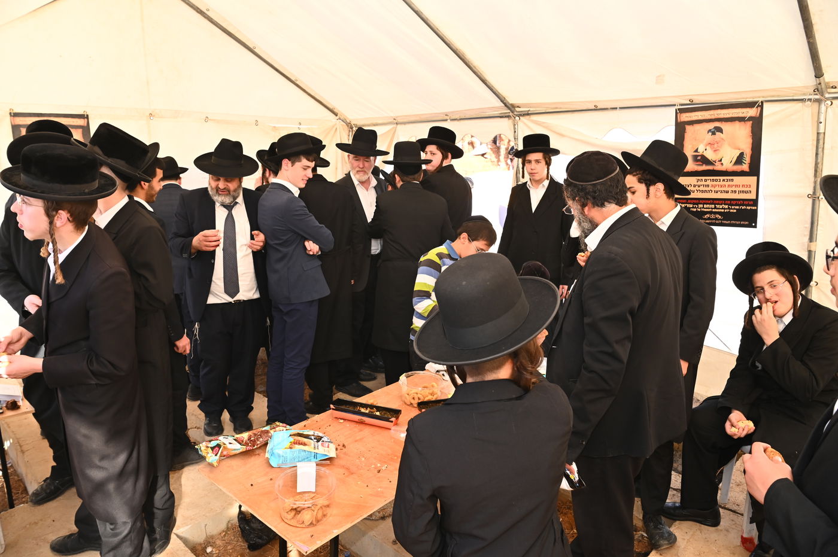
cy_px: 278
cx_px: 419
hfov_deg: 73.8
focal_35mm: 24
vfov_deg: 53.1
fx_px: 558
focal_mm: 24
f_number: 8
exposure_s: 1/200
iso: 1000
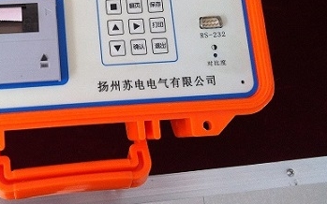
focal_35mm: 62
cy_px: 19
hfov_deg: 32.0
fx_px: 552
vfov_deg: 20.5
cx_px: 60
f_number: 2.8
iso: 100
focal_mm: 3.85
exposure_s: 1/120
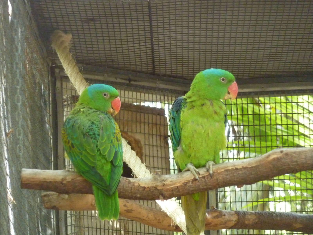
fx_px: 2713
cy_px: 118
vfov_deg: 5.0
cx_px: 156
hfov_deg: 6.6
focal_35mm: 300
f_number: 4.9
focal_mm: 49.2
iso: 800
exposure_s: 1/80
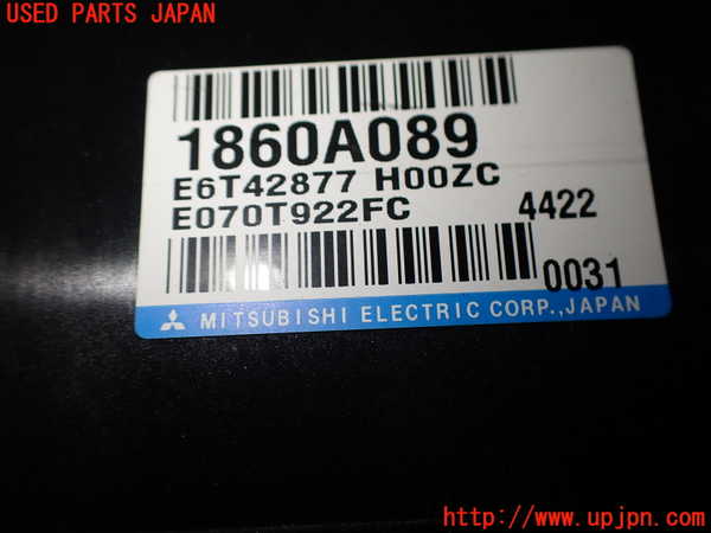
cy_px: 266
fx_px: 616
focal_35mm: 30
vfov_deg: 46.8
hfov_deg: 60.0
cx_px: 356
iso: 100
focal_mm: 5.4
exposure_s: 1/200
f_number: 2.3
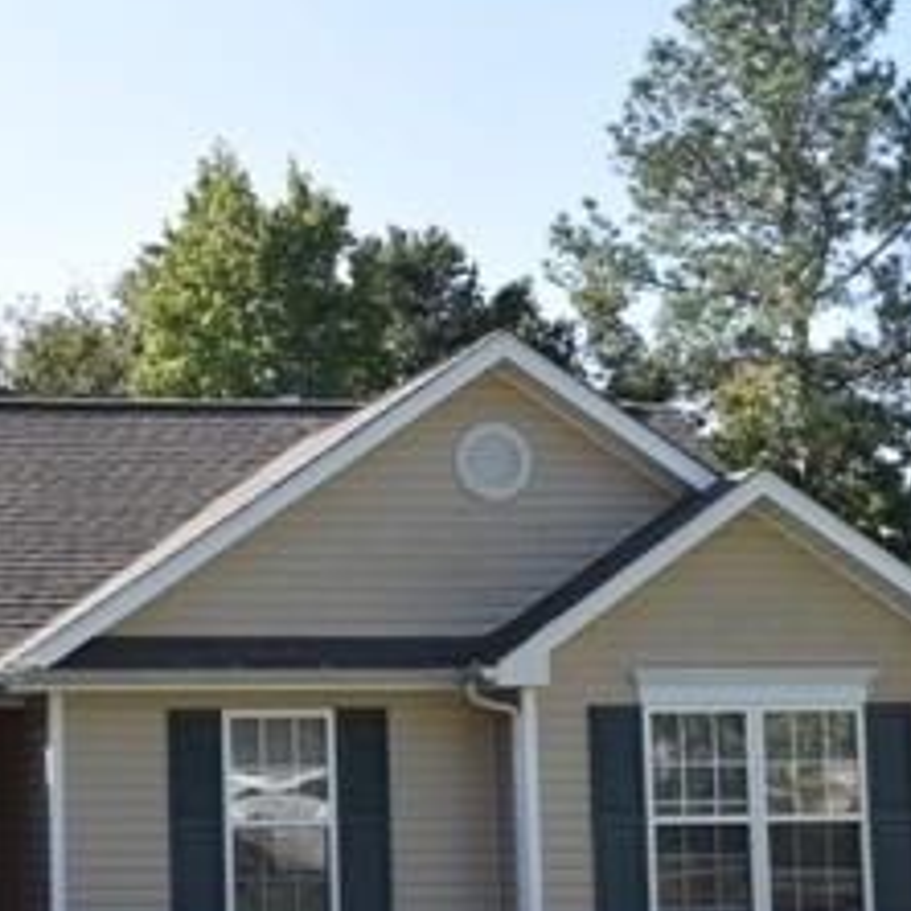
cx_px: -140
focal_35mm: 77
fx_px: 2299
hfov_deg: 21.1
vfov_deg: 22.4
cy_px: 511
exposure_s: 1/200
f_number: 7.1
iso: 100
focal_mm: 21
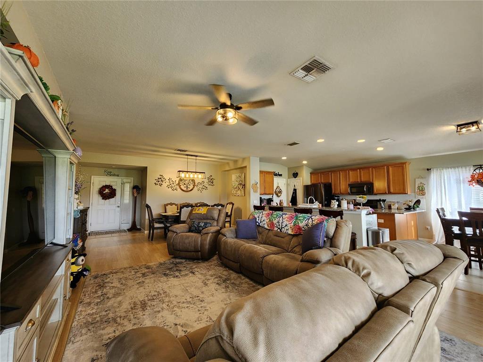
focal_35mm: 13
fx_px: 181
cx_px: 242
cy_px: 181
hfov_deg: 106.2
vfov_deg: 89.9
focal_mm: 2.2
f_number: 2.2
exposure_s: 1/60
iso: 200
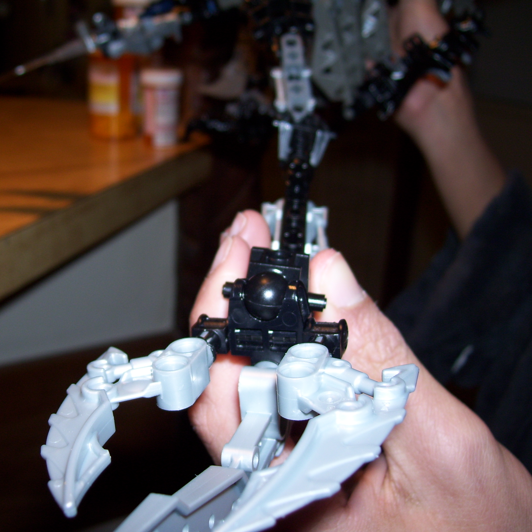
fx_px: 748
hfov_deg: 38.8
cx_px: 185
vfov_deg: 39.2
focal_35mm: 43
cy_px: 265
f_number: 2.7
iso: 80
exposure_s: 1/60
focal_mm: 6
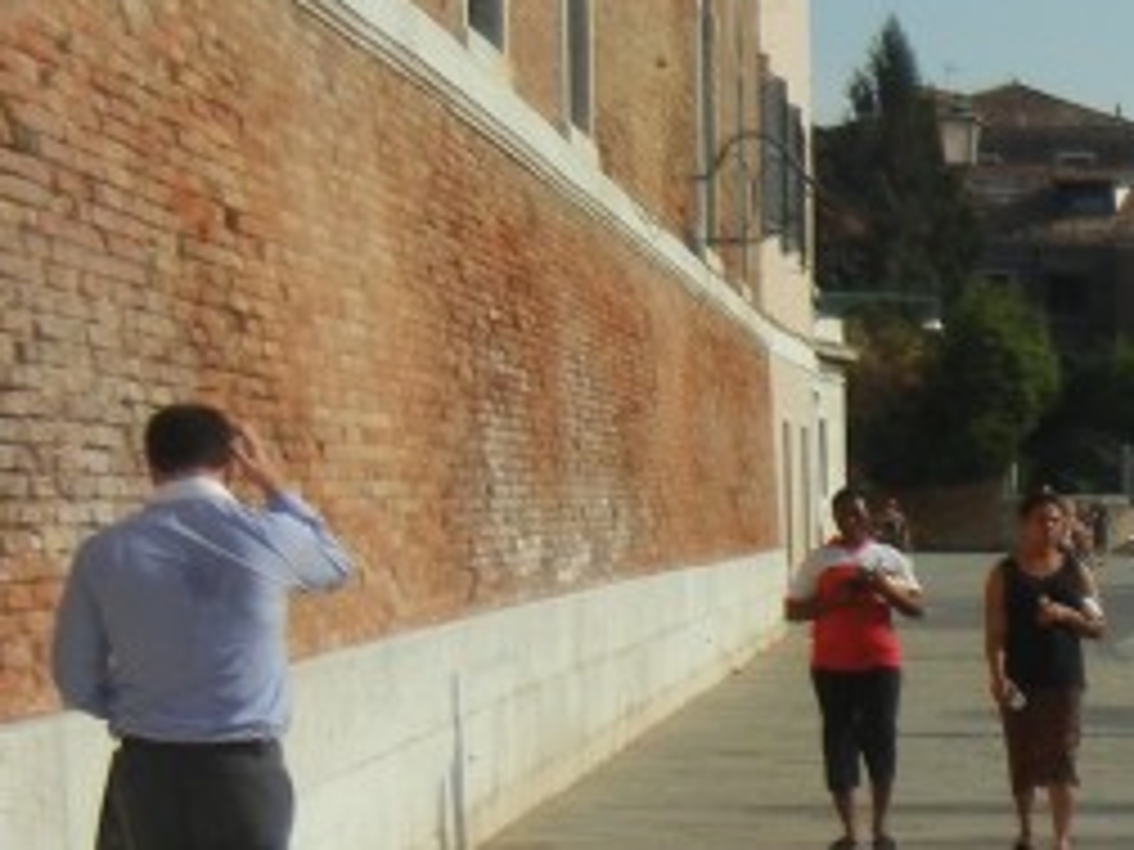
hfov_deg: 14.9
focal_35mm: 122
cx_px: 1764
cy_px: 751
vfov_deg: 12.1
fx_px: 3997
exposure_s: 1/550
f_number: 7
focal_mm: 5.4
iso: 160
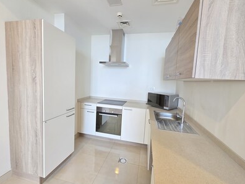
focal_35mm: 15
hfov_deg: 98.2
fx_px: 106
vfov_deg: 81.7
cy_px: 93
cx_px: 123
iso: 200
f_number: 1.9
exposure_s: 1/60
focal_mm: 2.2
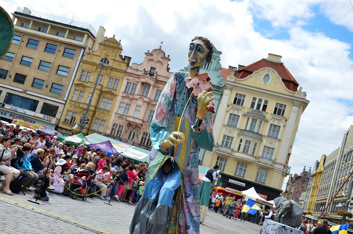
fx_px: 440
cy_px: 117
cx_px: 176
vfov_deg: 29.7
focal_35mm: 45
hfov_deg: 43.7
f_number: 8
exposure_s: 1/250
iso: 100
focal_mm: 30
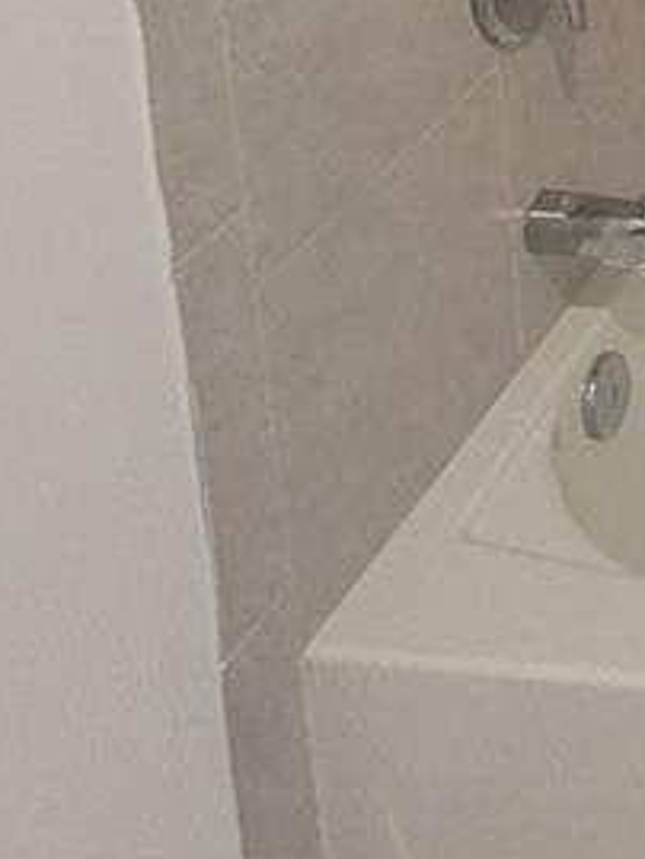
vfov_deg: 24.7
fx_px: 1440
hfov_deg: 18.5
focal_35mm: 58
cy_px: -463
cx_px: 1217
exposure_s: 1/60
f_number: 2.2
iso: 400
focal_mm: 1.74
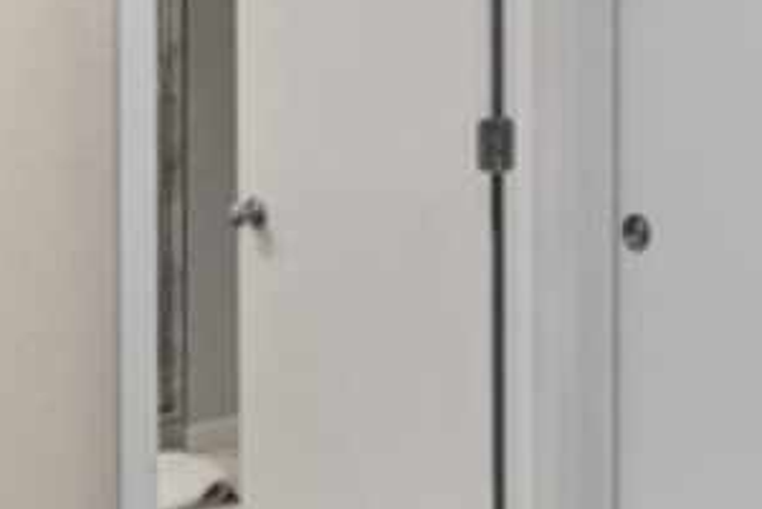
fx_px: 1485
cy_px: 56
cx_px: 603
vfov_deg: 19.1
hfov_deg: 28.2
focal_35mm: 70
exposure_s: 1/40
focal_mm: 16.5
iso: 1600
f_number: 4
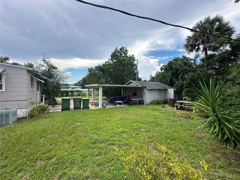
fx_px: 97
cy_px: 90
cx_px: 120
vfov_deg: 85.7
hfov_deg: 102.1
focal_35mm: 14
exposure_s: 1/1033
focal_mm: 2.22
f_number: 2.2
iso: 40
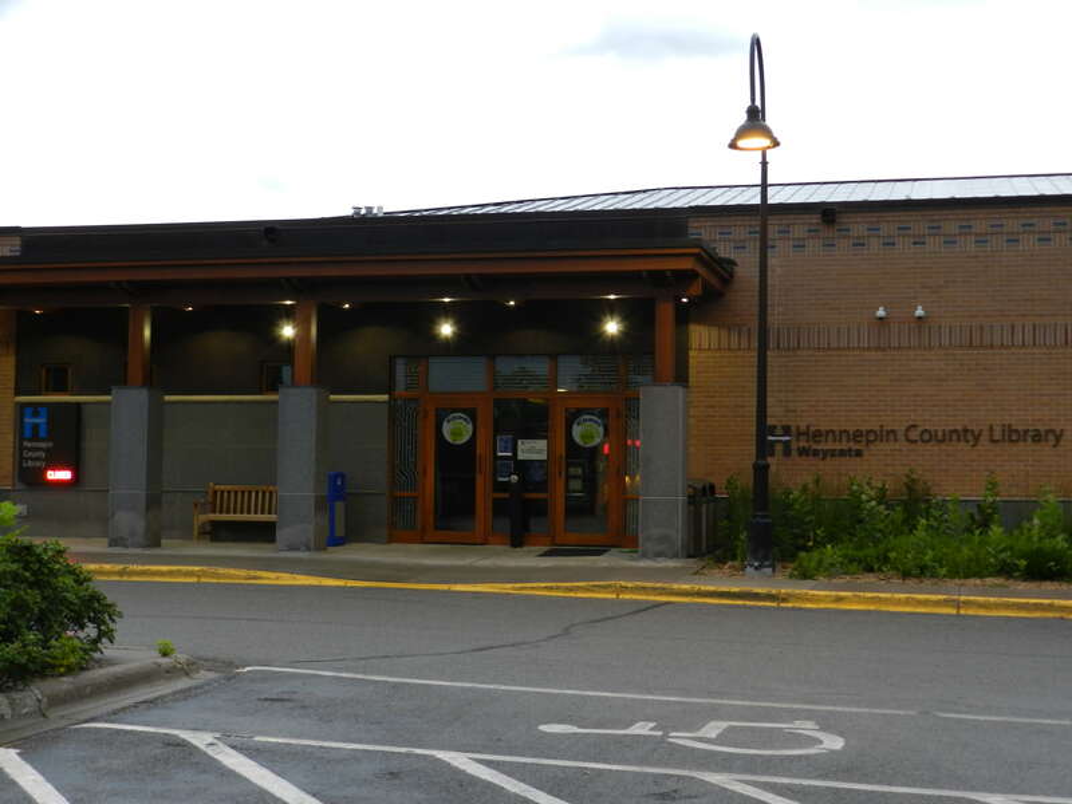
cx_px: 536
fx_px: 1641
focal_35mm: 53
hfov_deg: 36.2
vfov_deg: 27.5
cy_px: 402
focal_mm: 9.4
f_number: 4.4
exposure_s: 1/25
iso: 360
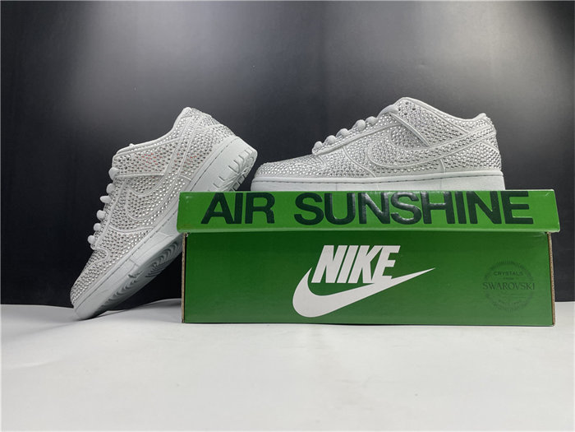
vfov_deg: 53.1
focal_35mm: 26
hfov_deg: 67.3
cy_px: 216
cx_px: 288
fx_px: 432
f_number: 1.6
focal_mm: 4.2
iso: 80
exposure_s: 1/121
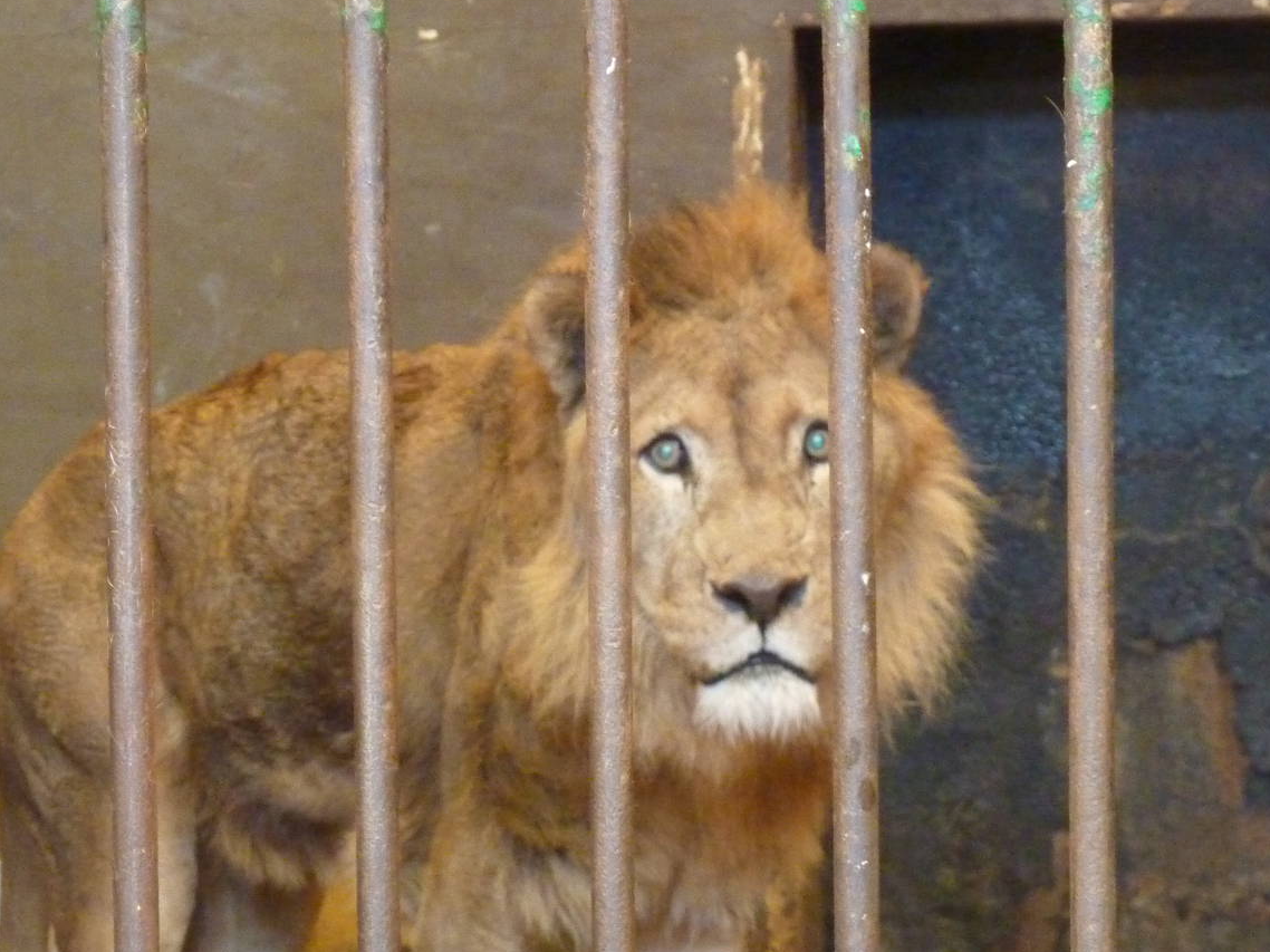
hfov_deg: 11.0
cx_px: 694
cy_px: 492
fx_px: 6602
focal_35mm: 180
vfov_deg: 8.2
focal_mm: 21
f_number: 4.4
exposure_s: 1/10
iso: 800
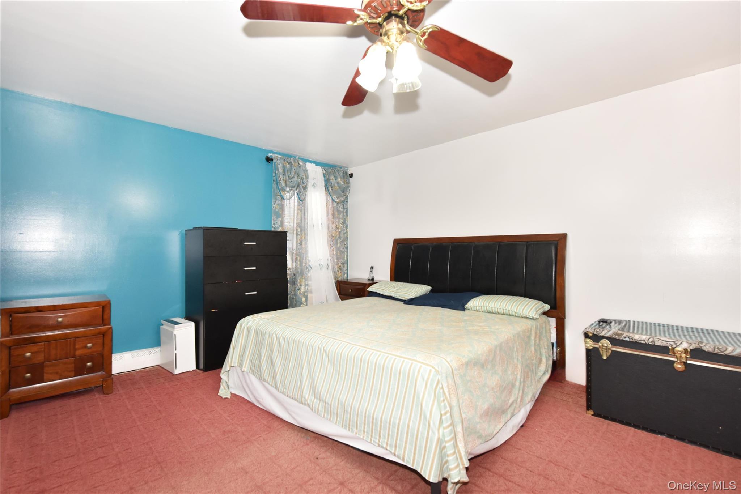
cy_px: 247
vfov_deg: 73.8
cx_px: 370
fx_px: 329
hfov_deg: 96.7
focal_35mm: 16
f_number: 7.1
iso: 1600
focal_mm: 16
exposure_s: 1/30
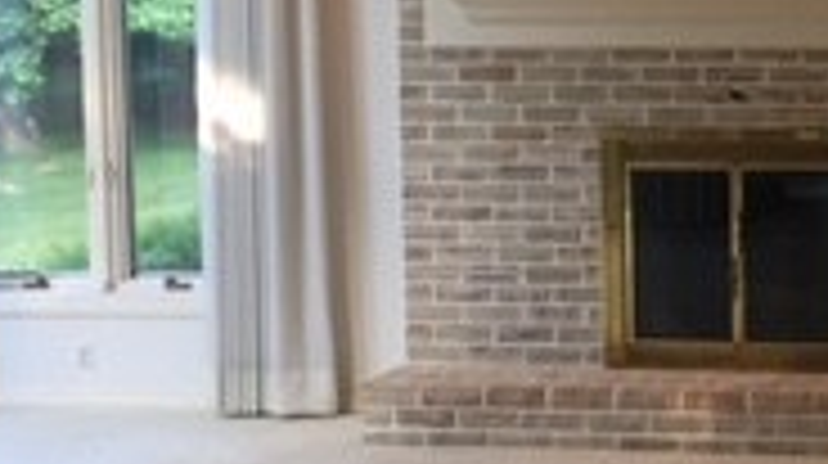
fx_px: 2412
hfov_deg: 18.8
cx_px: 878
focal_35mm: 110
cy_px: 176
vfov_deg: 11.0
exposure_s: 1/15
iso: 25
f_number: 2.2
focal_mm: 4.15
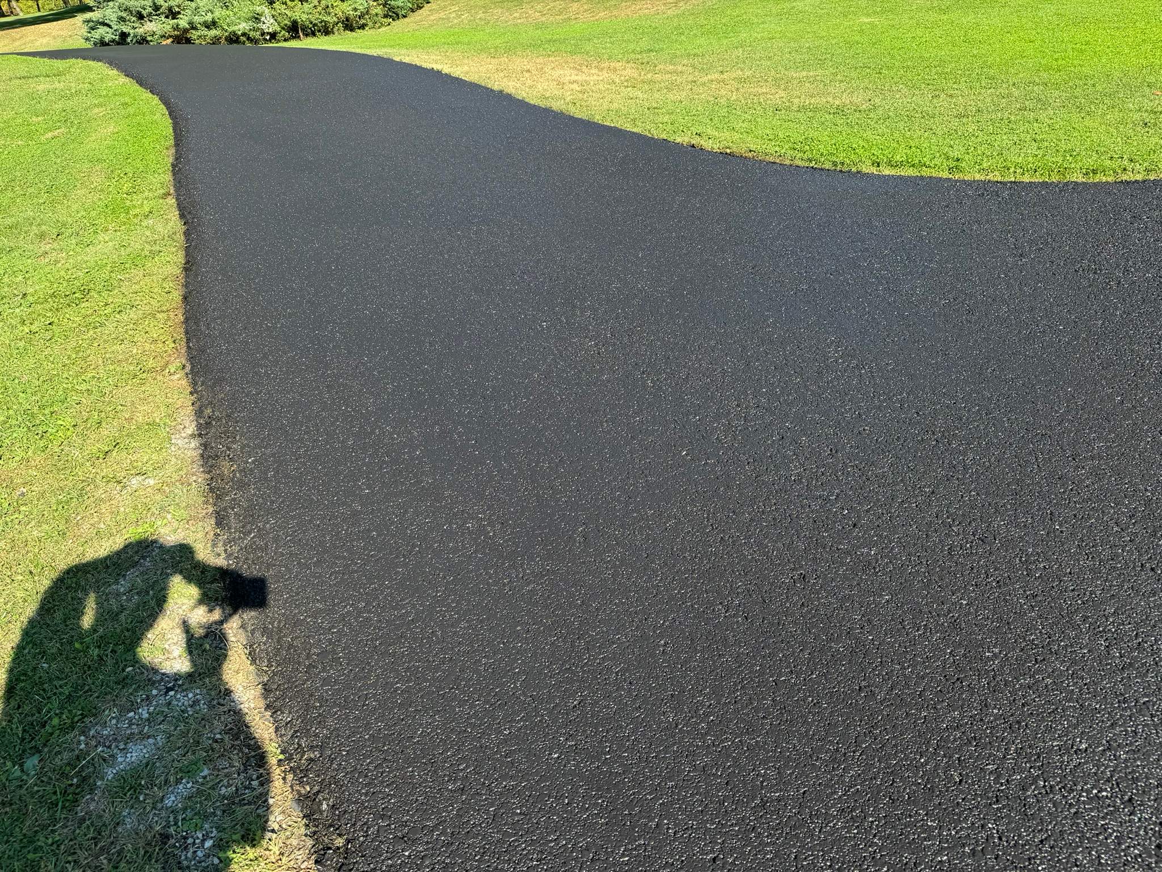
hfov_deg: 71.6
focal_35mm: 24
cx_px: 581
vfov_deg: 56.8
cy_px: 436
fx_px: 806
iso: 80
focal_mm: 6.86
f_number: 1.78
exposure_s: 1/1112
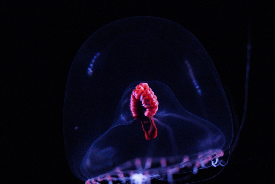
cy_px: 92
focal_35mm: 135
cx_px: 138
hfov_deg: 15.2
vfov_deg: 10.2
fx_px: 1032
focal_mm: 90
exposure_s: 1/60
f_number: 2.8
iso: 6400
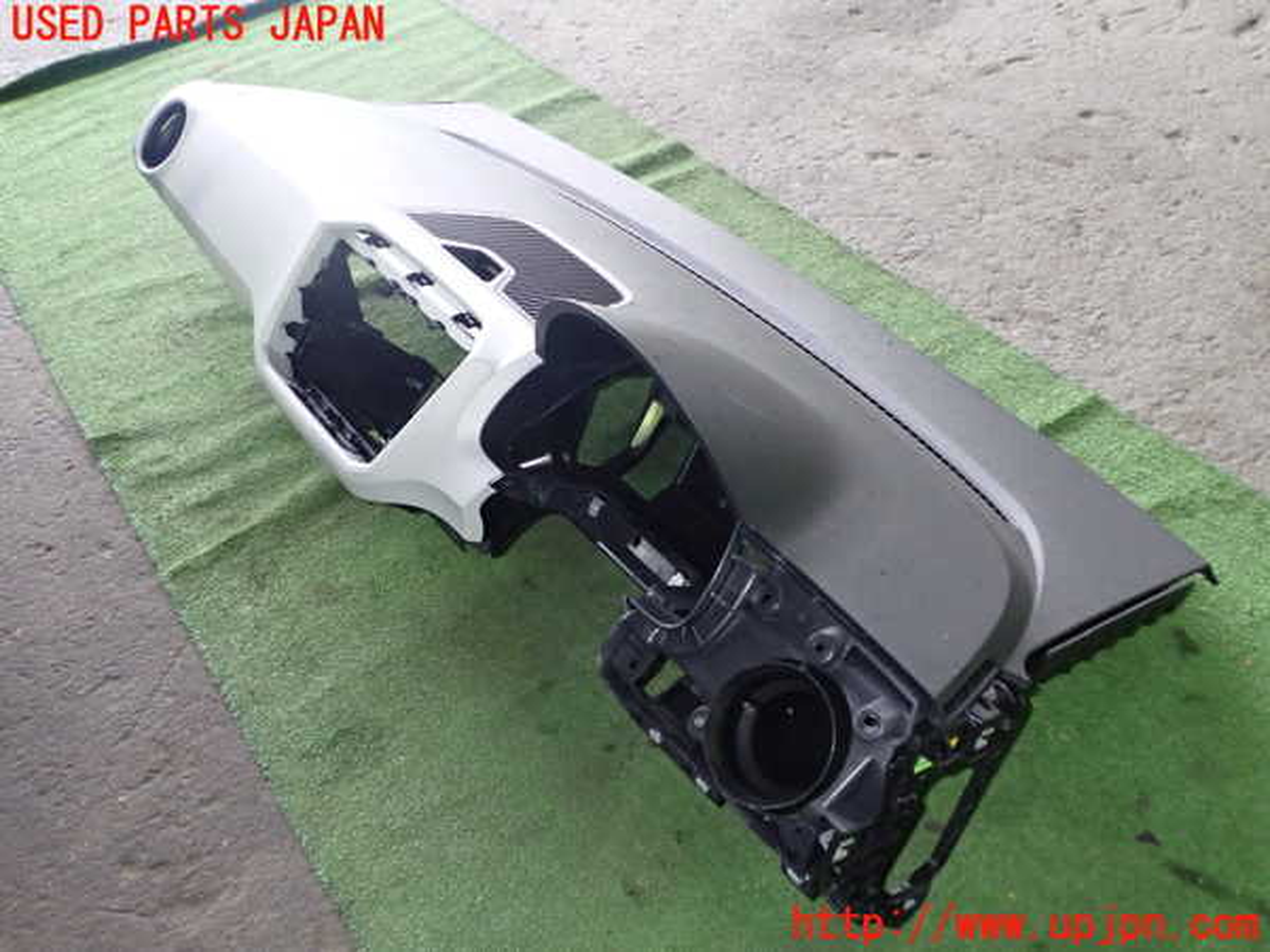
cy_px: 476
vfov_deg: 44.2
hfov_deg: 56.8
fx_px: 1174
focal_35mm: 32
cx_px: 635
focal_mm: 5.79
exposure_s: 1/30
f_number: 2.4
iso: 500
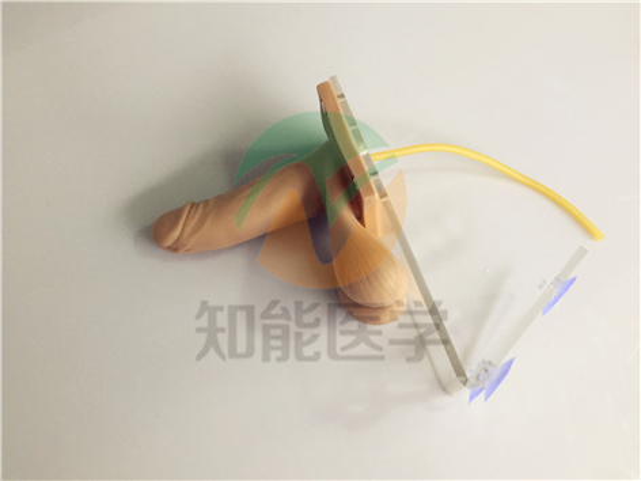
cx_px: 320
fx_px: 537
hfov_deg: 61.7
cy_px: 240
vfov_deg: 48.2
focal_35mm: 29
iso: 80
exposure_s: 1/17
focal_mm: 4.15
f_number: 2.2
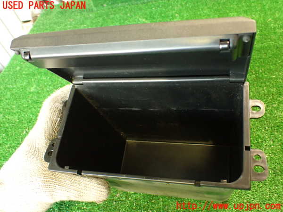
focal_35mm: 32
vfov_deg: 44.2
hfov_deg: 56.8
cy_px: 106
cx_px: 142
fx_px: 262
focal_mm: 5.79
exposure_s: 1/25
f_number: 2.4
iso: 800
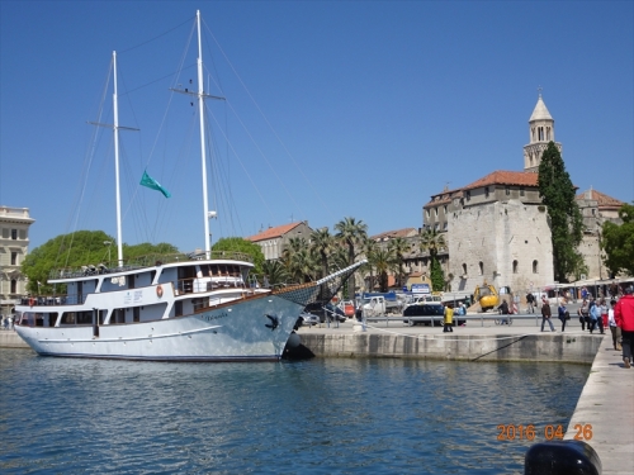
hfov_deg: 41.2
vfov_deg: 31.5
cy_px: 238
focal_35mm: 46
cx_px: 317
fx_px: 843
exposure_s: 1/1000
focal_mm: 7.87
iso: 80
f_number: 4.5
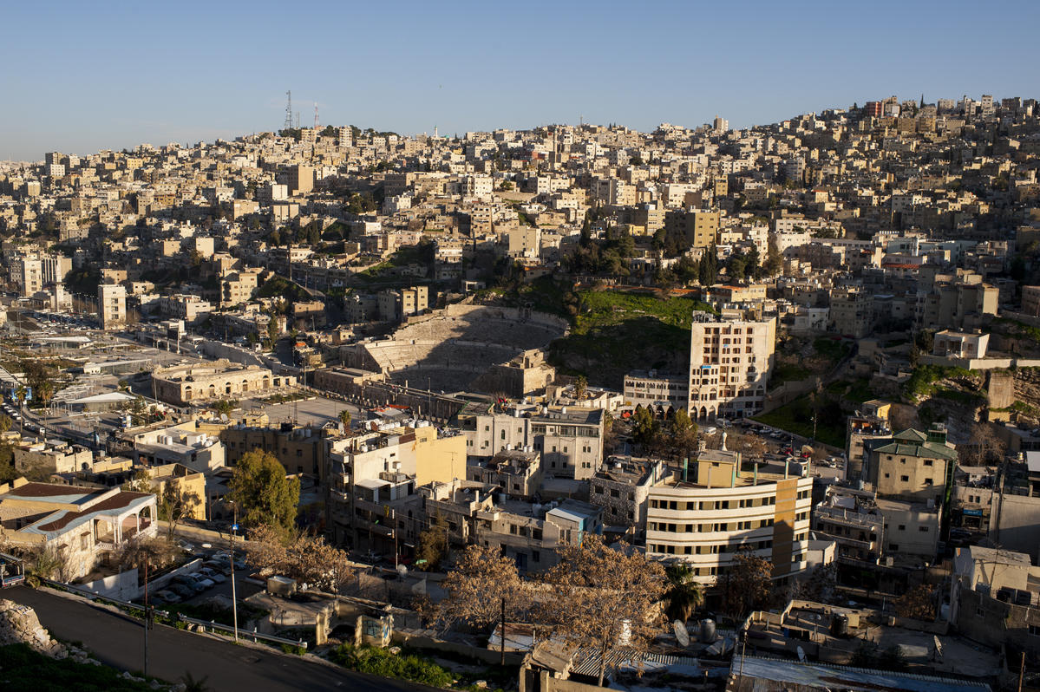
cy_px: 346
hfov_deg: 54.5
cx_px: 520
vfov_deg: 37.8
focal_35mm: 35
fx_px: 1011
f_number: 7.1
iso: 200
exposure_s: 1/640
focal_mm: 35
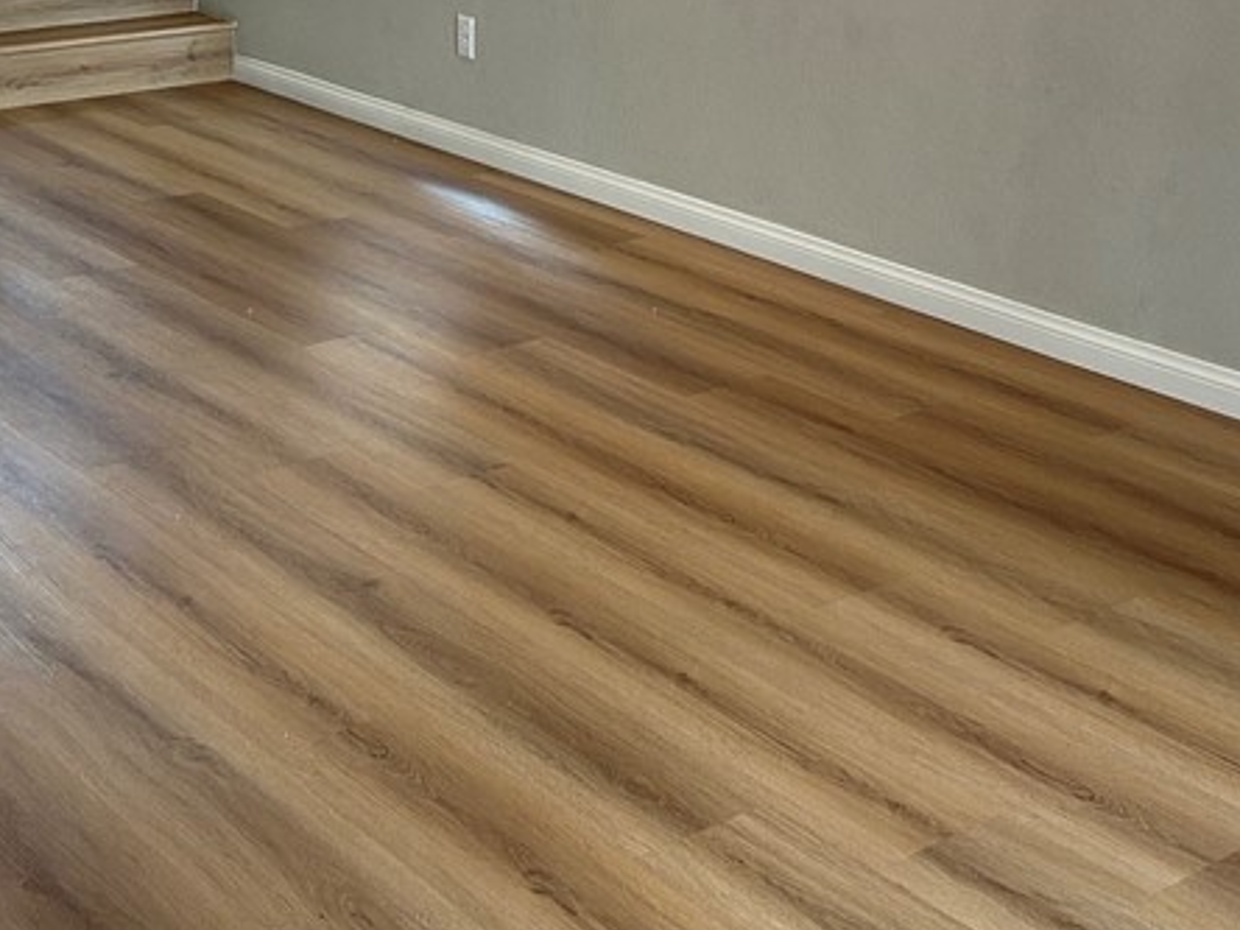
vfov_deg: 23.6
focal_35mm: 60
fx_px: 2149
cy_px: 61
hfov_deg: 32.1
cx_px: 486
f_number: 1.5
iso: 125
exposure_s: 1/60
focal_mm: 5.7
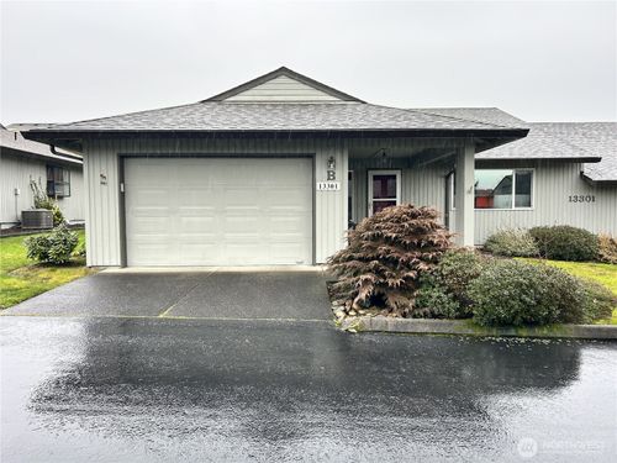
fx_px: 463
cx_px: 308
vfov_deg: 53.1
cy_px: 232
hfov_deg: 67.3
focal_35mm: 26
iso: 50
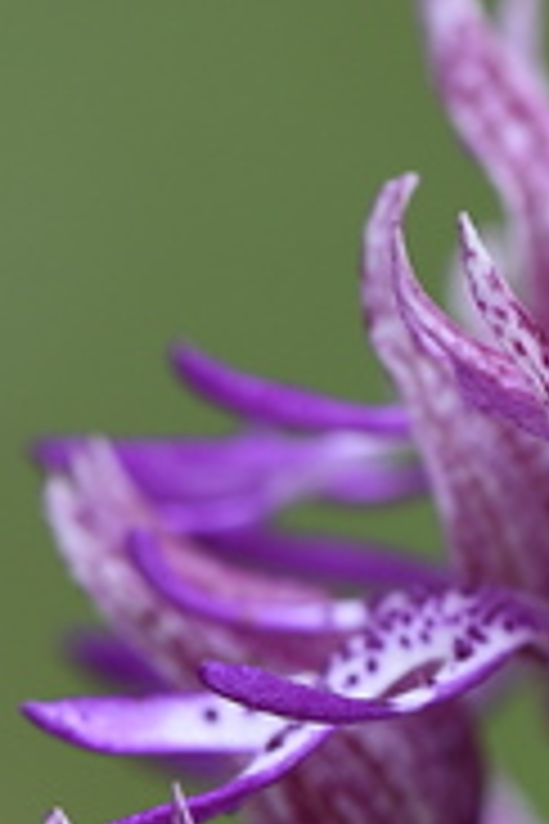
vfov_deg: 4.0
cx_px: 837
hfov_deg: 2.7
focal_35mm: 517
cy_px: 1074
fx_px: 11825
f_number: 6.3
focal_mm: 105
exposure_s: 1/100
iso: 160
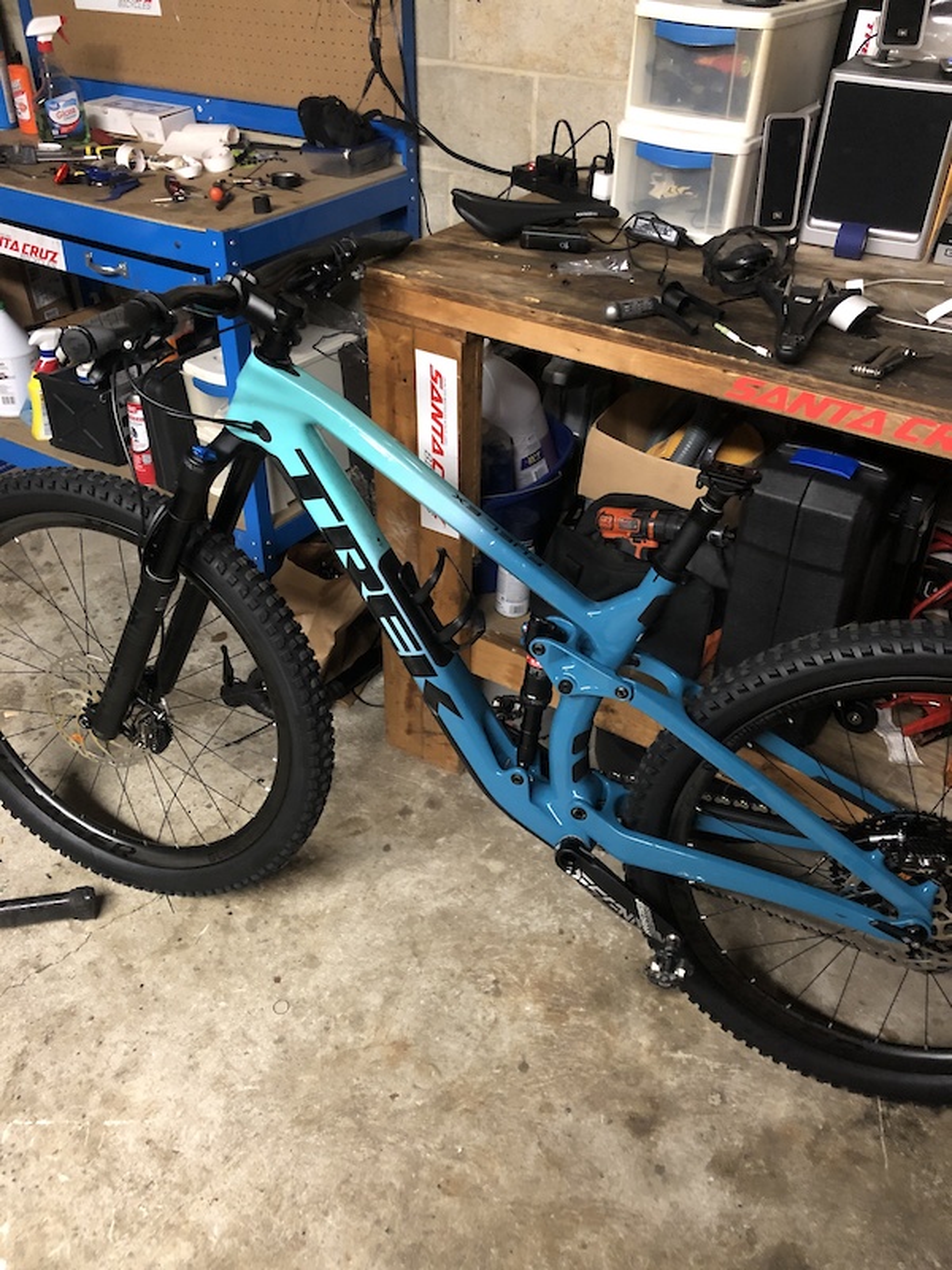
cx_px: 476
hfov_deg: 49.7
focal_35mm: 28
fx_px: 1027
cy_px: 635
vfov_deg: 63.4
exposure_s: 1/5
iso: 100
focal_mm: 4
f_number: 1.8
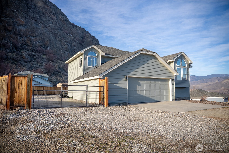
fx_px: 153
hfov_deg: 73.7
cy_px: 76
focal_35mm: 24
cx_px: 114
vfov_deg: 53.2
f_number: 2.8
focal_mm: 24
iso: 80
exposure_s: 1/8000
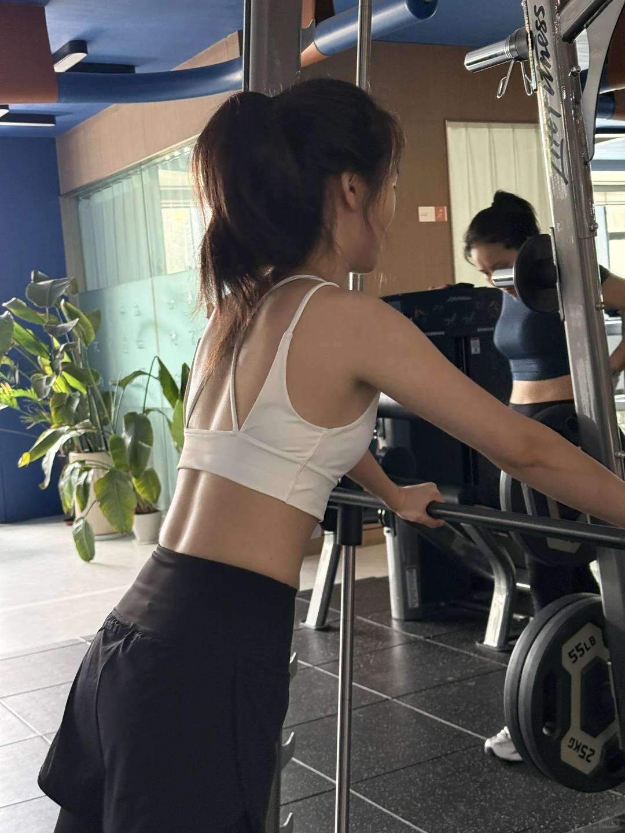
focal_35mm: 48
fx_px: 1156
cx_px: 312
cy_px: 416
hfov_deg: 30.3
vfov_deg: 39.7
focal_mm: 6.76
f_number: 1.78
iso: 500
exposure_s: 1/40
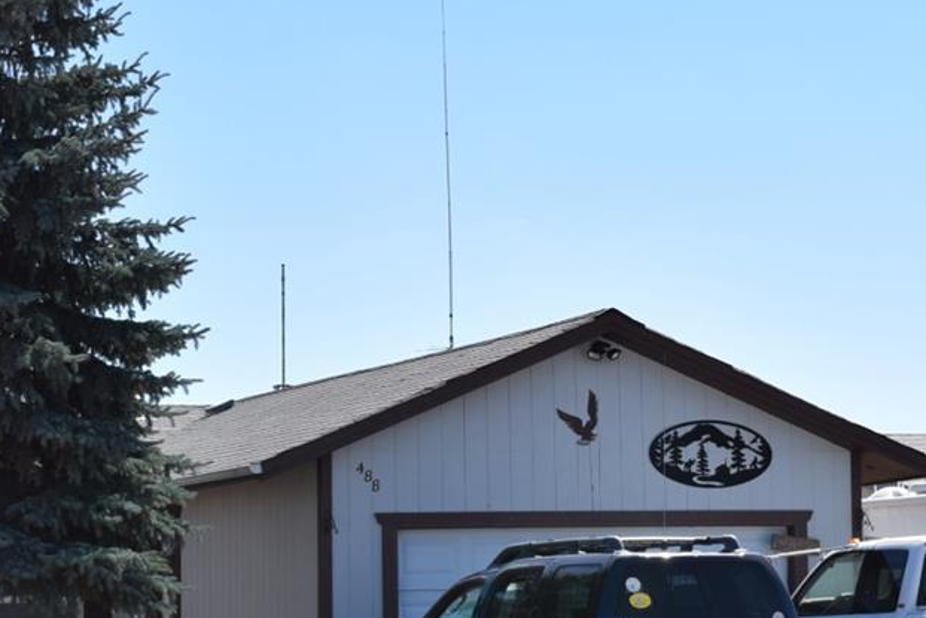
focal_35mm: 123
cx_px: 648
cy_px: 288
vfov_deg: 11.2
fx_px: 3164
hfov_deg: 16.6
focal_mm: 34
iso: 200
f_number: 10
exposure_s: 1/400
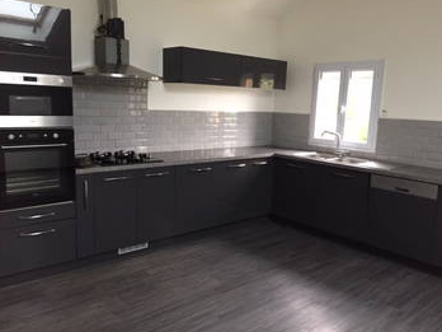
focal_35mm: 30
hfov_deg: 60.0
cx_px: 220
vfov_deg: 46.8
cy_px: 165
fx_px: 383
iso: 250
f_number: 2.2
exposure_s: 1/25
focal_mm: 4.15
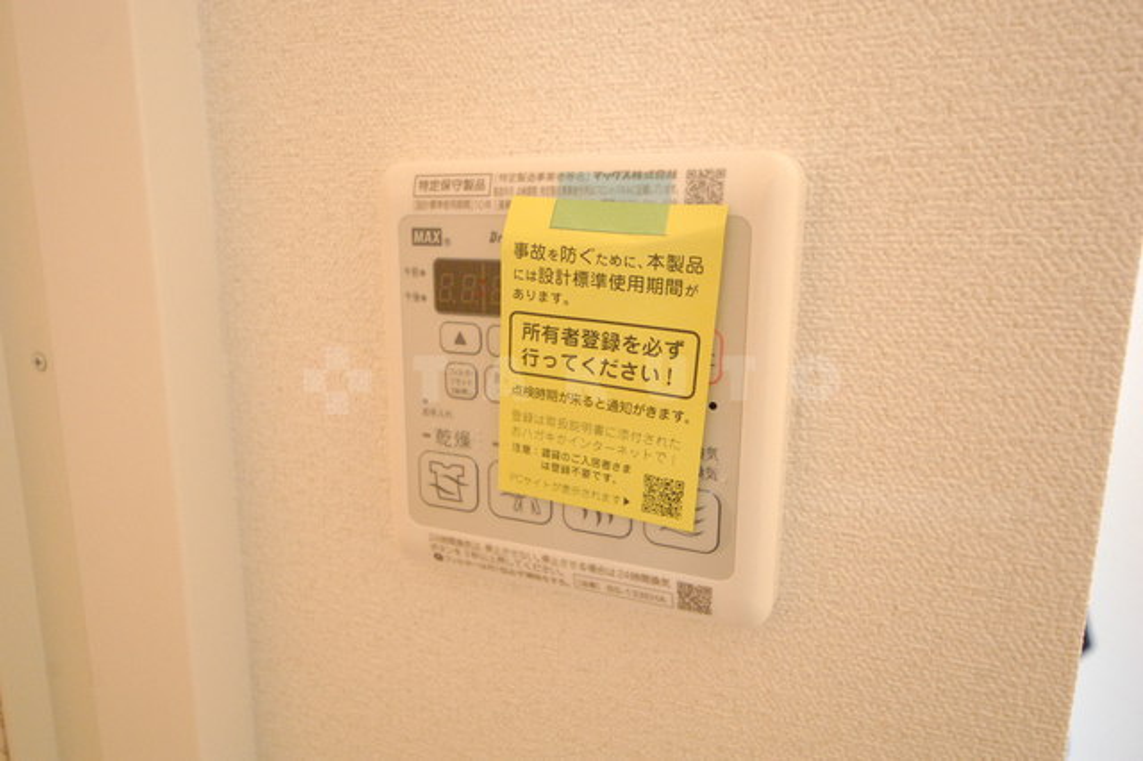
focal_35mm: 24
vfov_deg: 53.1
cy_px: 380
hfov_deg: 73.8
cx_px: 572
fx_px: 762
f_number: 5.6
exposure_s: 1/30
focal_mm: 16
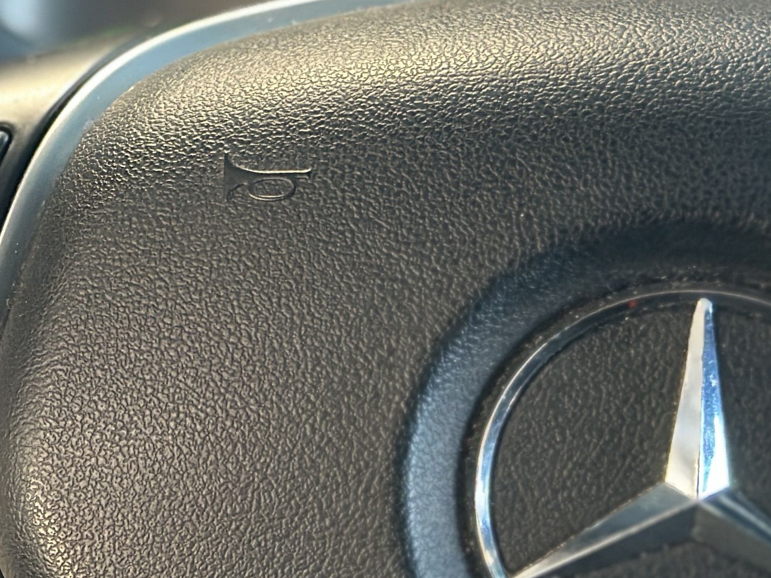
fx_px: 3273
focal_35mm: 147
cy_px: 242
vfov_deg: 10.1
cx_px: -272
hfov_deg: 12.9
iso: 500
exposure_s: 1/33
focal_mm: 6.86
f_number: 1.78
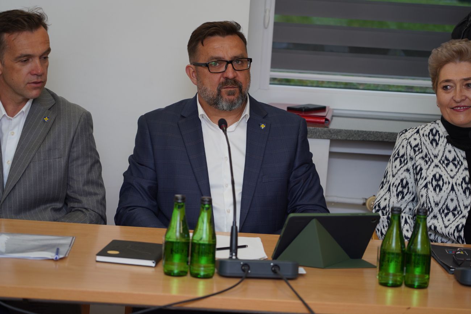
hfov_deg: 19.5
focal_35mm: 105
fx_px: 1374
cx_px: 236
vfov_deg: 13.0
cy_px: 157
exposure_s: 1/100
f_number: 4
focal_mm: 105
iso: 200
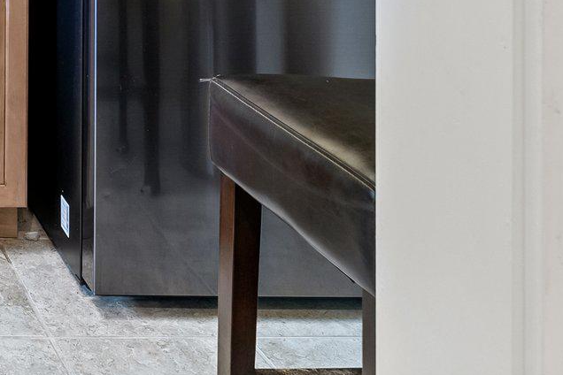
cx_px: -269
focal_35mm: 58
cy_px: -220
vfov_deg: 19.6
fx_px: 907
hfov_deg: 26.0
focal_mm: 18
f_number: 7.1
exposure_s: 1/2
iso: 640
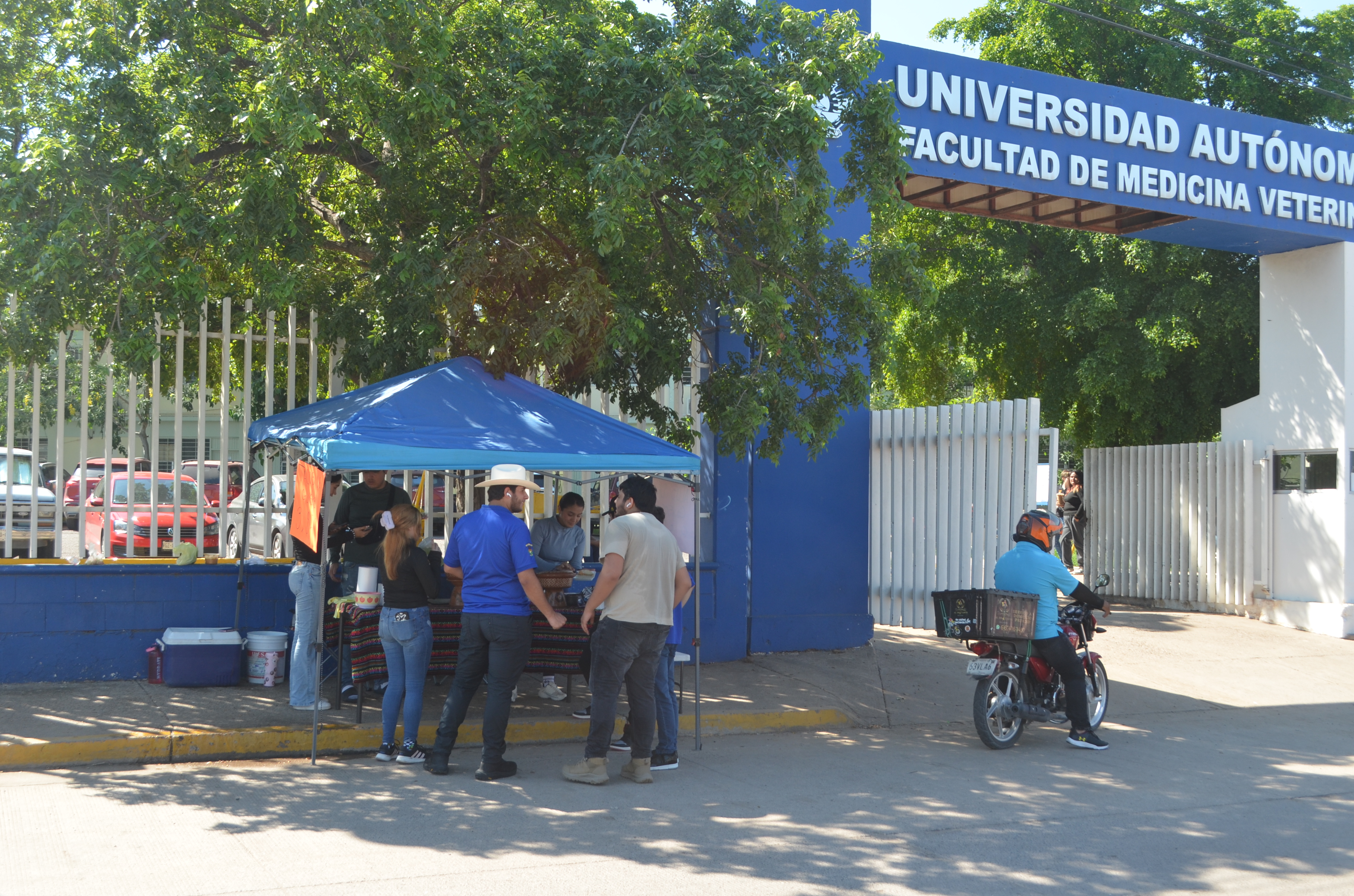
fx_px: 1464
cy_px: 448
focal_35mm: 39
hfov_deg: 49.6
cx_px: 677
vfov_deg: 34.1
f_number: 7.1
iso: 200
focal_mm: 26
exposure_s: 1/200
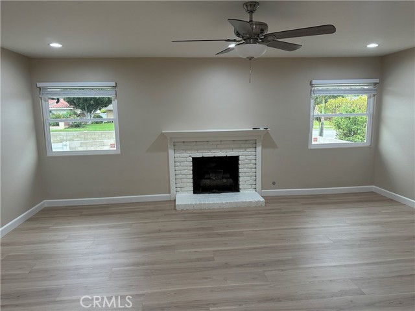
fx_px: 288
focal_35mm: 24
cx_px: 208
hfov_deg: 71.6
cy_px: 156
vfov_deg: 56.8
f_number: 1.78
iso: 200
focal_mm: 6.86
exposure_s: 1/120
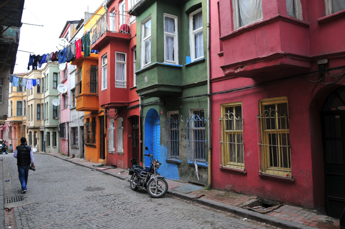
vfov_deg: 47.9
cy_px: 114
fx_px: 259
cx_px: 172
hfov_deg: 67.4
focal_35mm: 27
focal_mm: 18
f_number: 4.5
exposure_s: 1/250
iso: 200
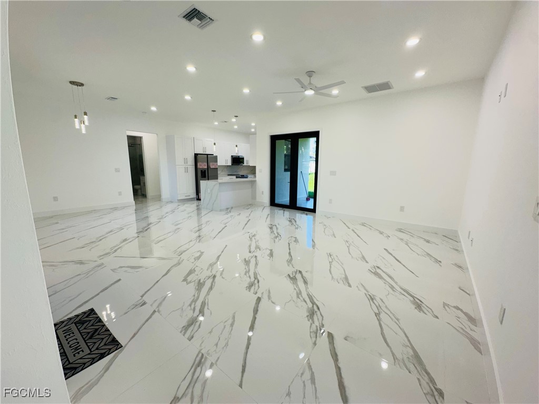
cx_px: 270
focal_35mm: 14
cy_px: 202
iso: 40
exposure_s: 1/120
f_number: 2.2
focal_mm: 2.22
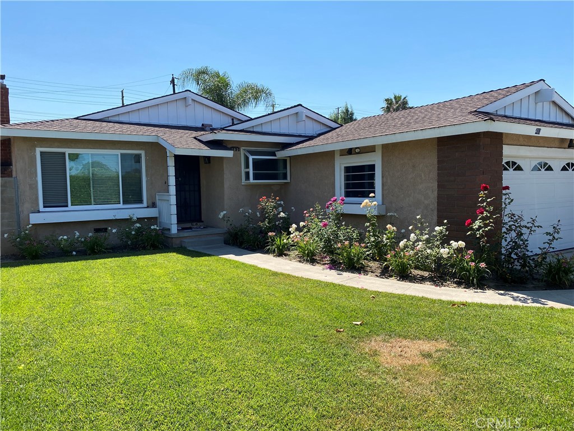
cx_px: 287
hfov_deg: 67.3
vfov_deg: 53.1
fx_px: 431
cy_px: 216
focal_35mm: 26
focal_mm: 4.25
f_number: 1.8
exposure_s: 1/2358
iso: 32
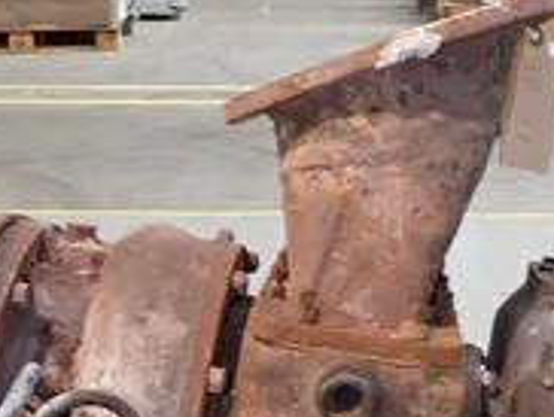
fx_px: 1362
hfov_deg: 23.0
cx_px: 244
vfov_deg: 16.7
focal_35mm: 85
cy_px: 485
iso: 500
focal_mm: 4.5
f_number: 2
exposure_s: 1/30
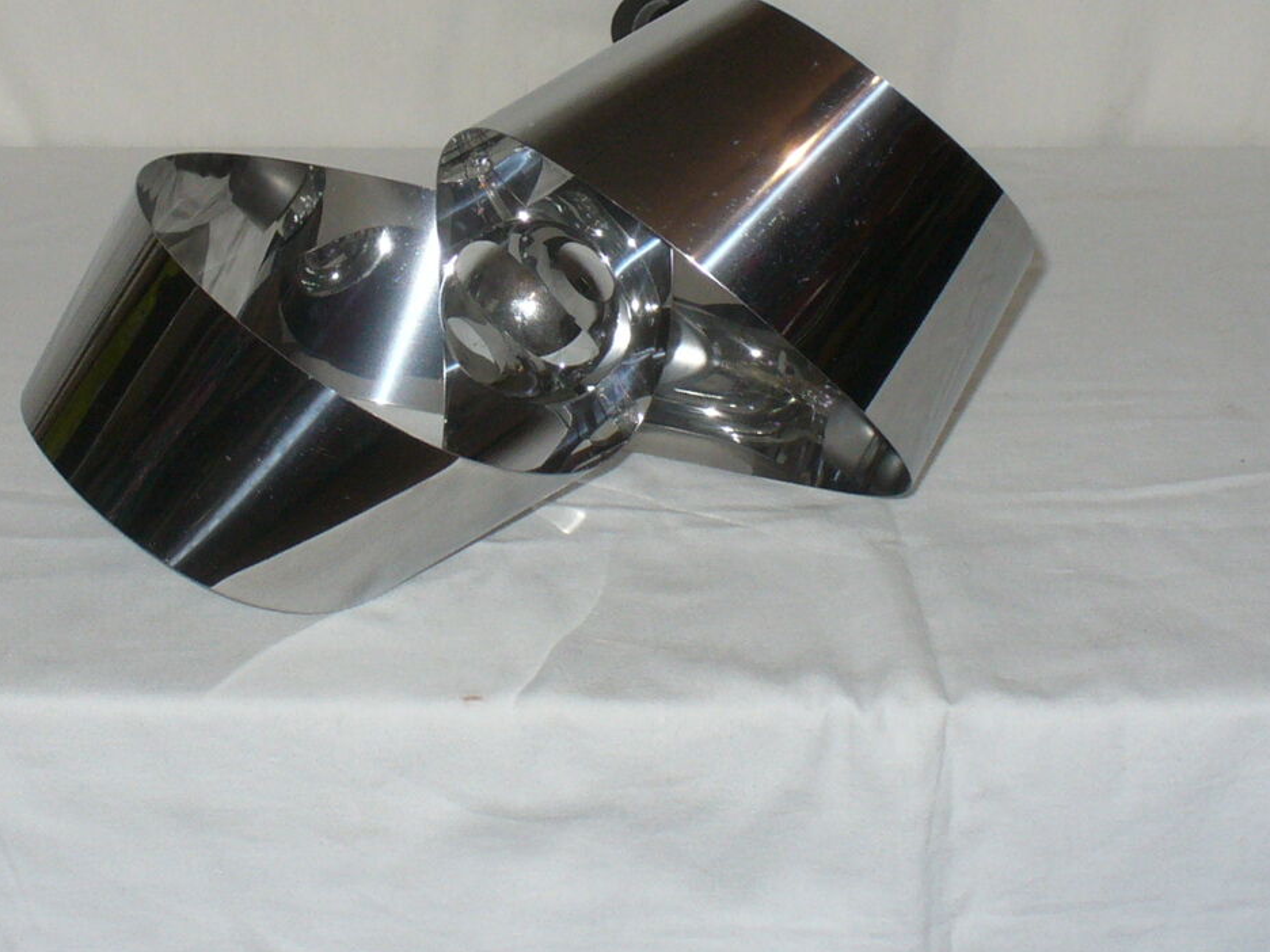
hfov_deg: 24.1
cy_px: 87
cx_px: 535
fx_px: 2972
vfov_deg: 17.9
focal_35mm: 81
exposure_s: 1/30
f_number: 2.8
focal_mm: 6.1
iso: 100
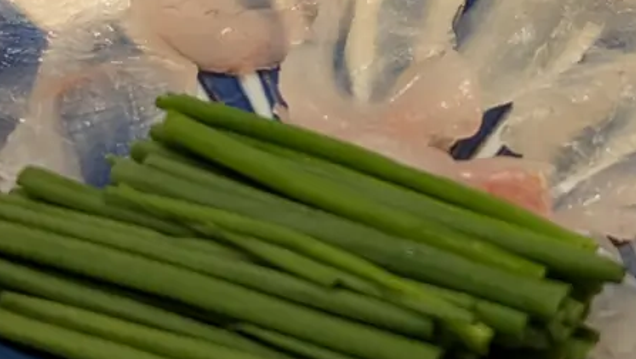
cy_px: -192
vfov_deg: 7.8
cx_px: 600
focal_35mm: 153
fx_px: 2582
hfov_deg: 13.9
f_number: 1.68
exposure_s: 1/25
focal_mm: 6.9
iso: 140
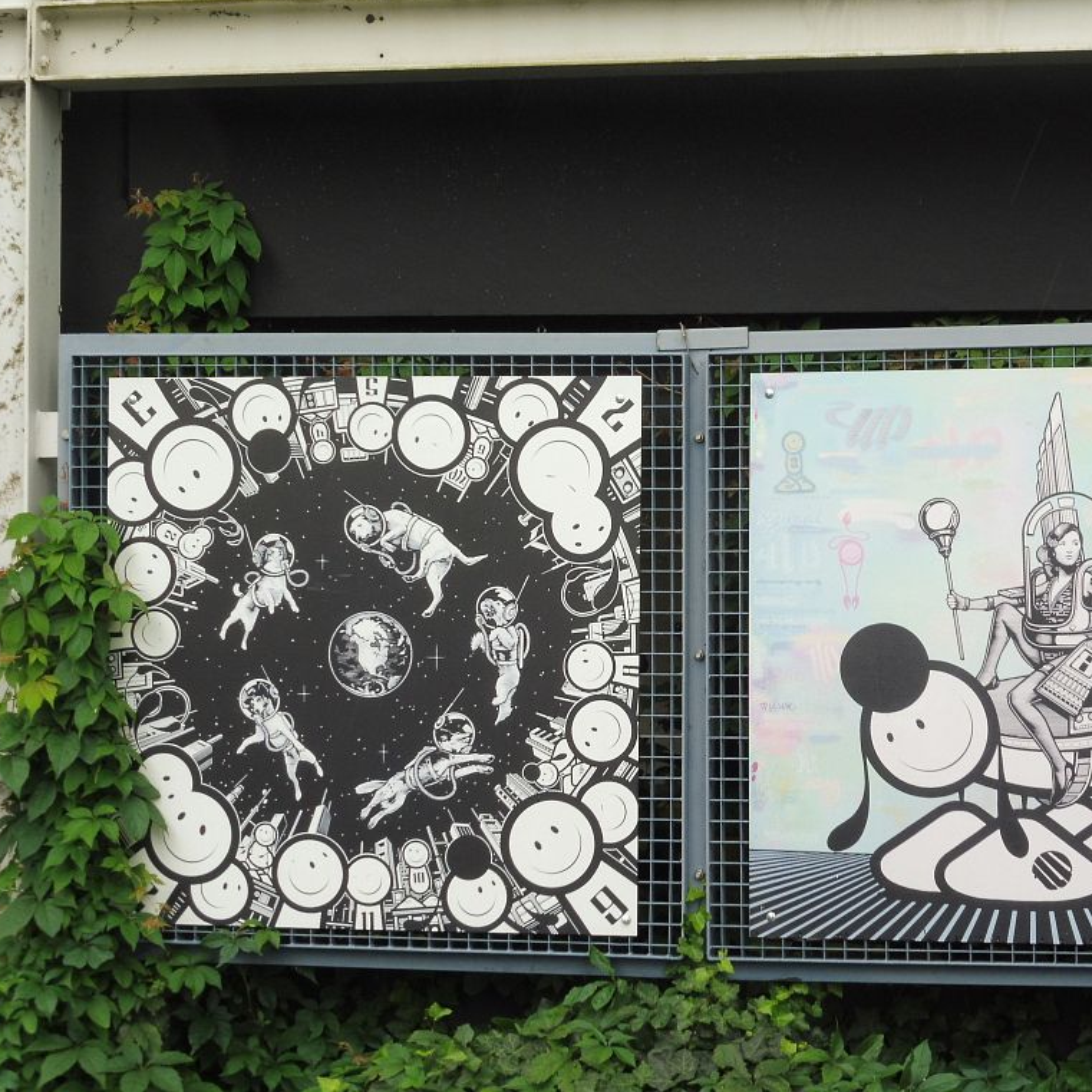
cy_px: 542
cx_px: 712
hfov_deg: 18.4
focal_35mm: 94
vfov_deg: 18.5
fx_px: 3355
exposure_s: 1/60
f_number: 5.1
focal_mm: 14.2
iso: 160
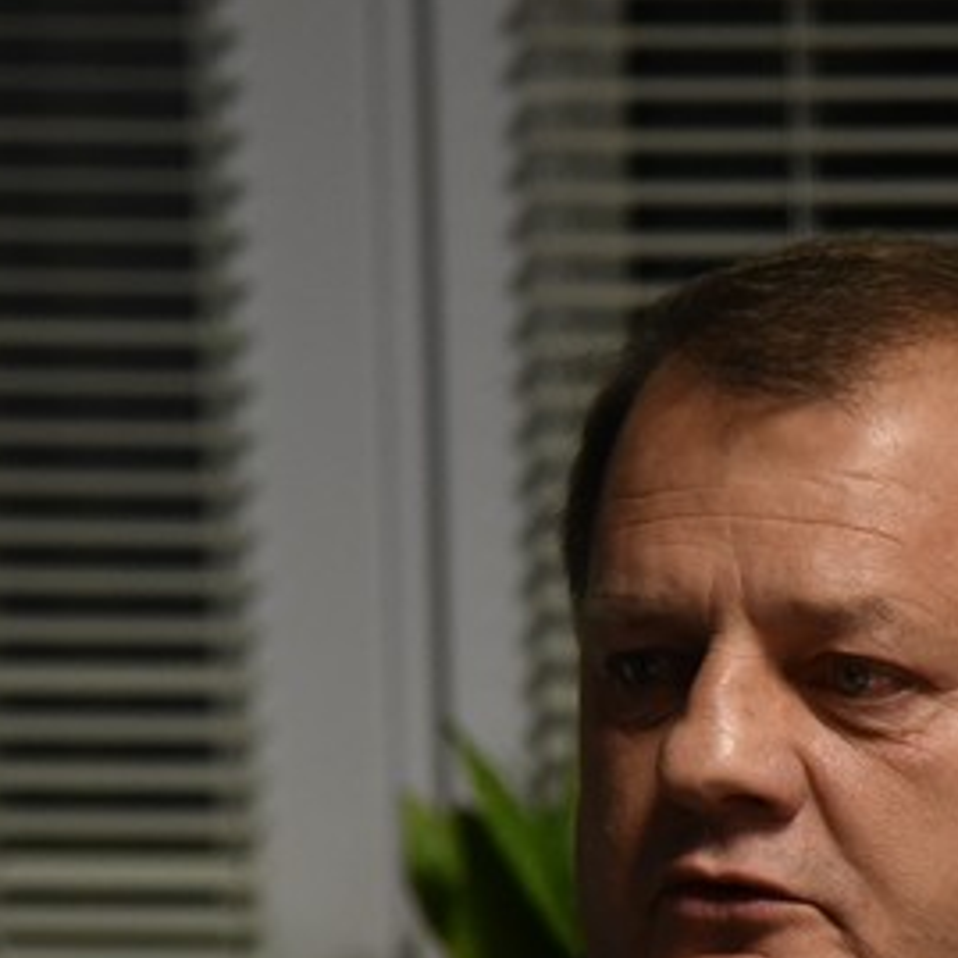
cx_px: 906
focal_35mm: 310
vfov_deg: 5.6
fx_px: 9706
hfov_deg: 5.6
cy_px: 830
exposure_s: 1/160
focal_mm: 120
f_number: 4
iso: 4000
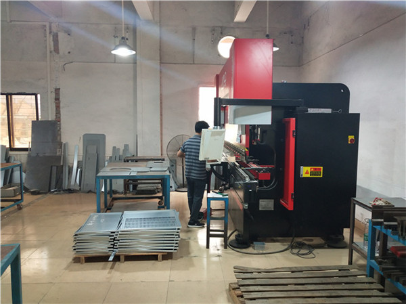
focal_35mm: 30
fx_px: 352
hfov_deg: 60.0
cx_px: 203
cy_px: 152
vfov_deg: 46.7
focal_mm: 3.95
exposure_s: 1/50
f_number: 1.8
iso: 180
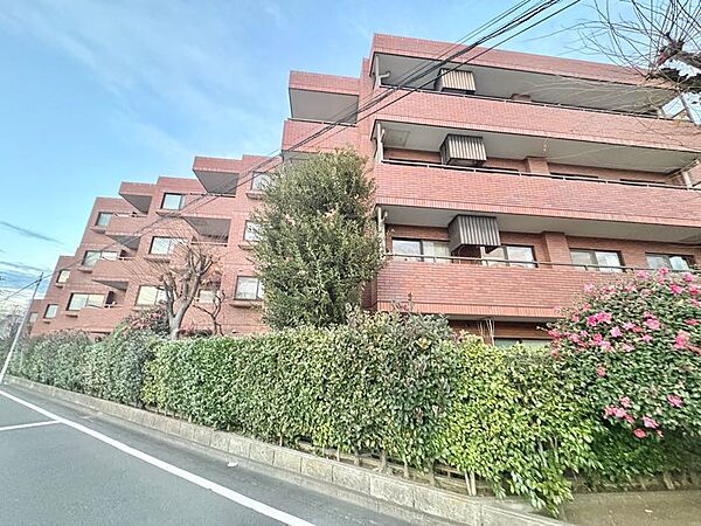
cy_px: 263
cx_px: 350
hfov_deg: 102.1
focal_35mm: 14
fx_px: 284
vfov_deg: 85.7
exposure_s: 1/50
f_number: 2.2
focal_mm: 2.22
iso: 800
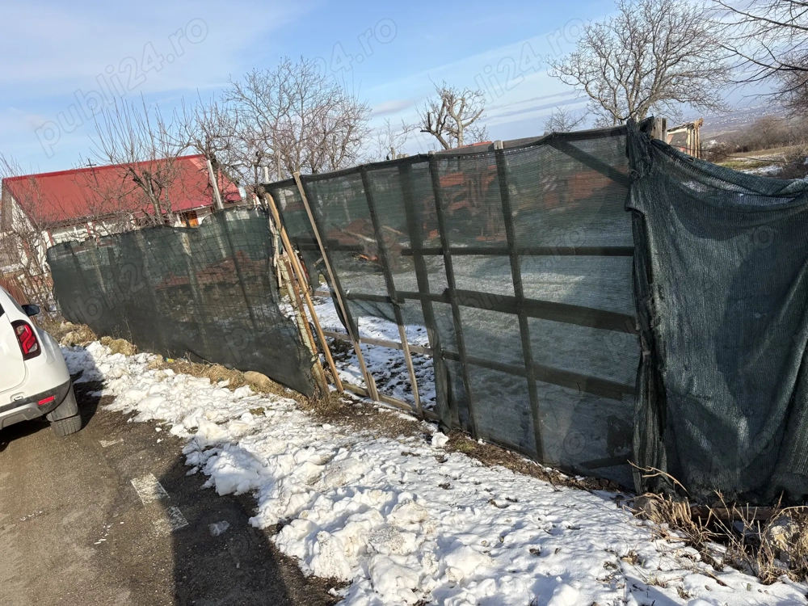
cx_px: 404
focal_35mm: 26
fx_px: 607
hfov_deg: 67.3
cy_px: 303
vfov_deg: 53.1
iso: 50
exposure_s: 1/2865
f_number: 1.6
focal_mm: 5.96
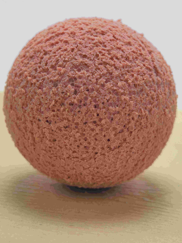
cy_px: 119
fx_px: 743
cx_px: 90
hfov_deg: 14.0
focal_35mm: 106
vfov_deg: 18.5
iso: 50
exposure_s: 1/655
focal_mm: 6.67
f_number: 1.9
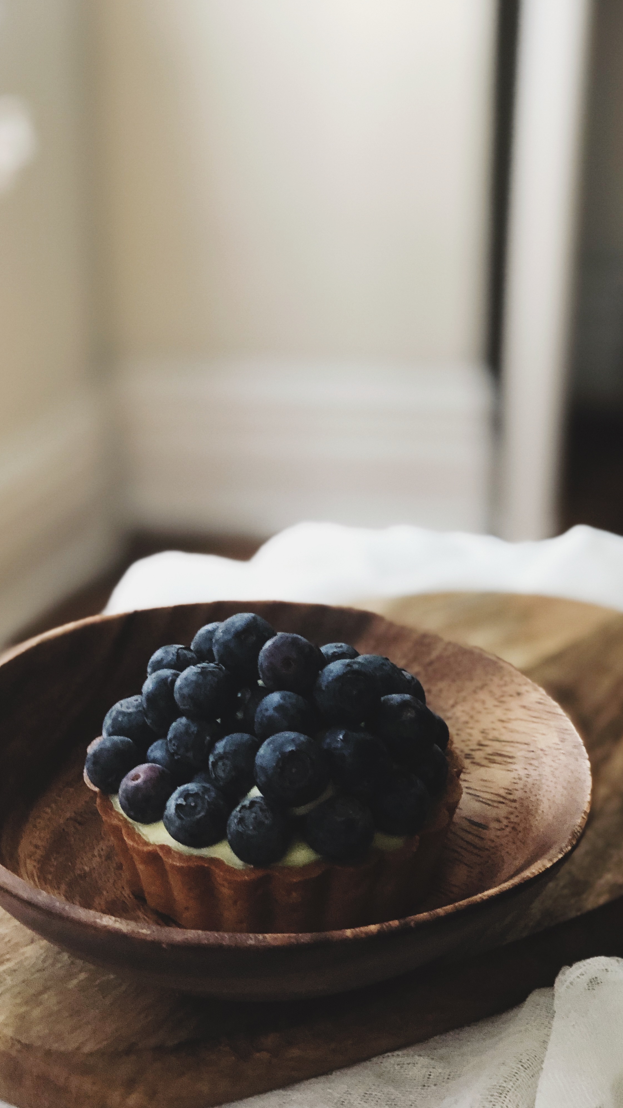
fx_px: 1850
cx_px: 340
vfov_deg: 33.3
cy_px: 560
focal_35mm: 63
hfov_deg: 19.1
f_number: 2.8
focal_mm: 6.6
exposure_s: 1/30
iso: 250
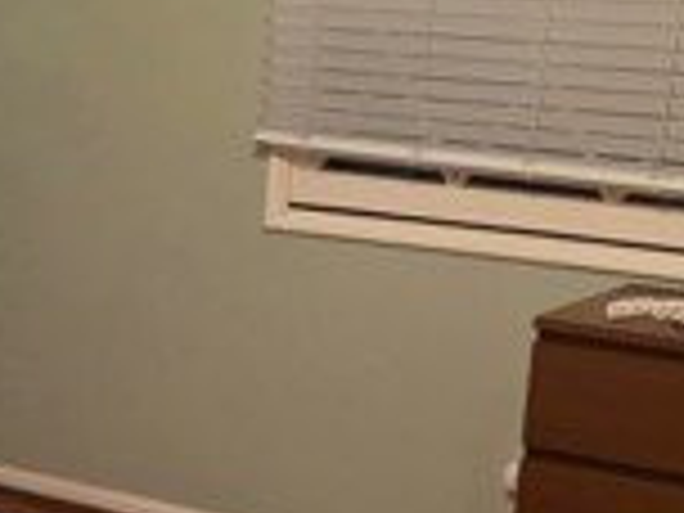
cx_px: 40
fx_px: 1917
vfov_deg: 15.0
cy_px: 526
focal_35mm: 97
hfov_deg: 19.8
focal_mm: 6.3
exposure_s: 1/120
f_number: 1.7
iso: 1250
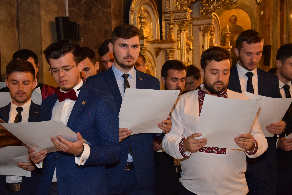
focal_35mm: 60
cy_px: 98
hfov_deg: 33.4
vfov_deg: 22.6
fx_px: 487
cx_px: 146
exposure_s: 1/50
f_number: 4.5
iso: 2000
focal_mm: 40
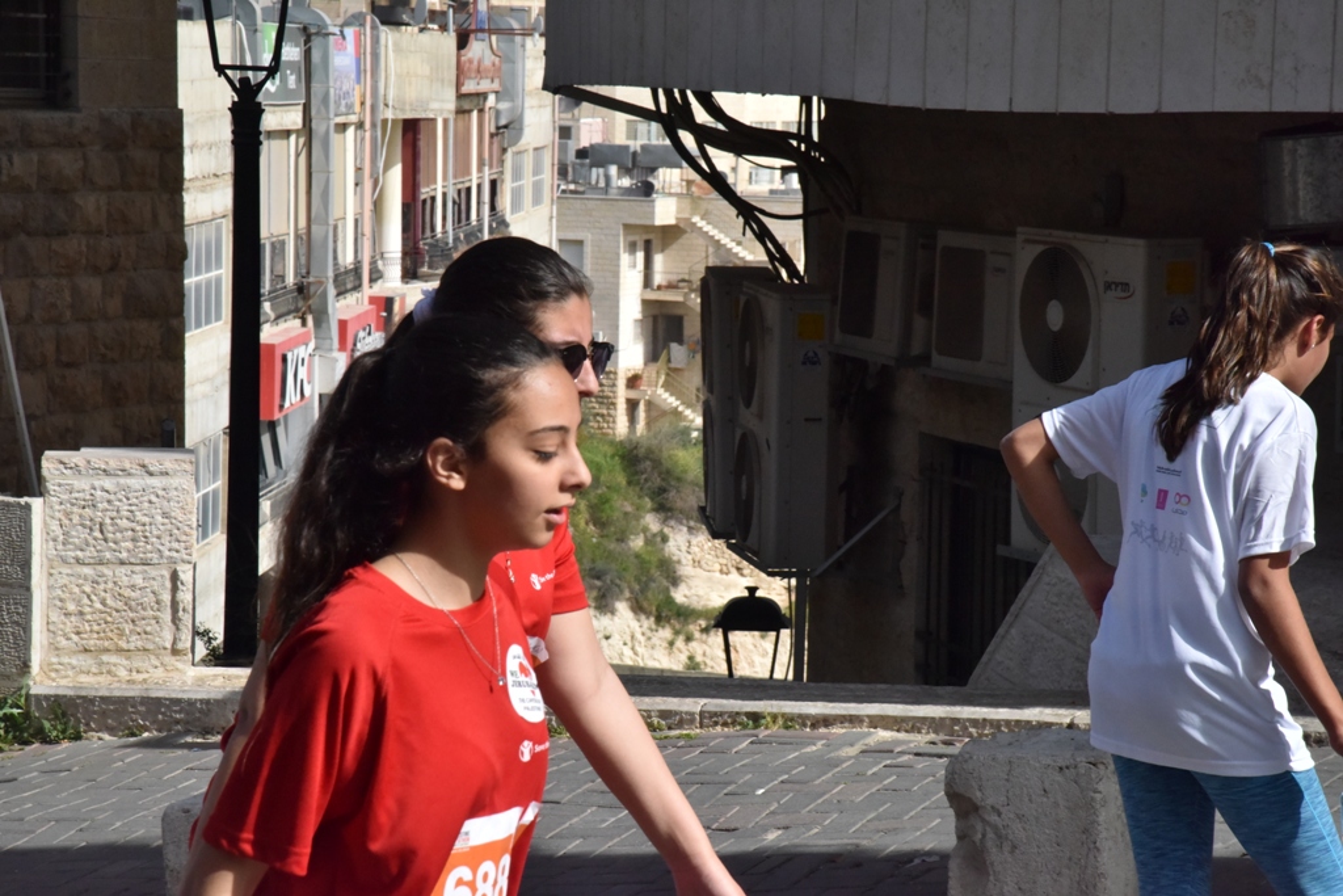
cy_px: 448
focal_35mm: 120
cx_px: 672
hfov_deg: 17.1
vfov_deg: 11.4
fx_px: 4477
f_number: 20
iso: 2500
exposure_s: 1/1600
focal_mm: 120
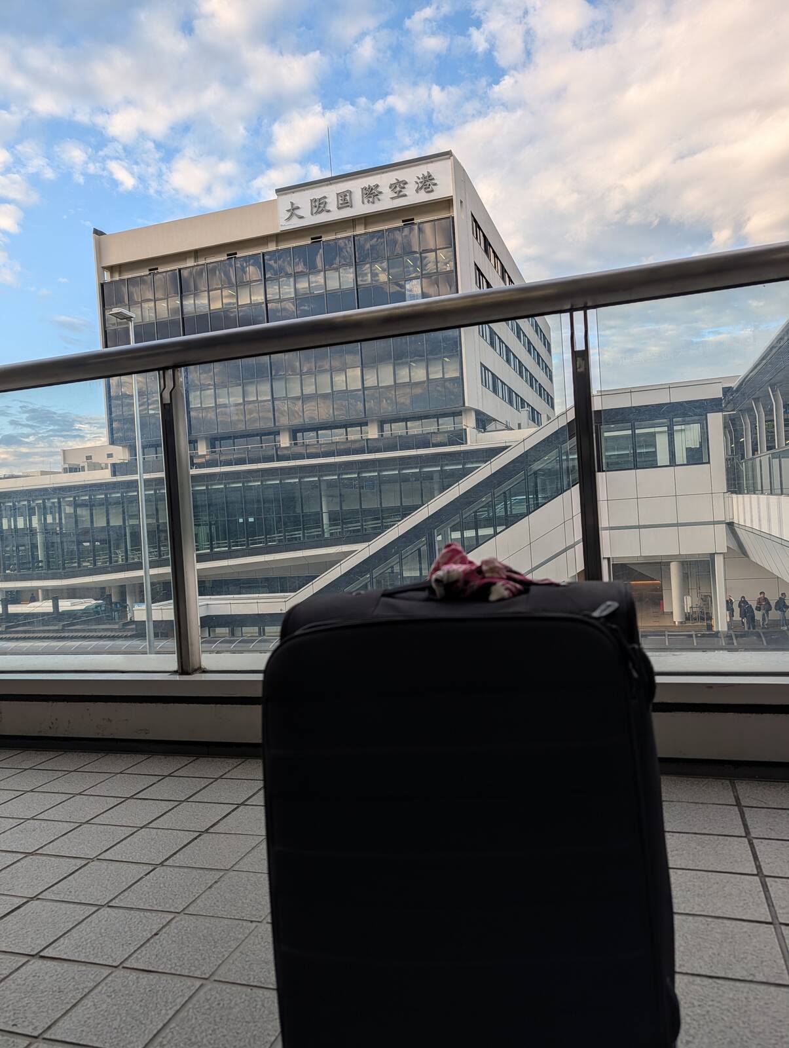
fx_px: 727
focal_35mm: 24
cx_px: 394
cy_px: 524
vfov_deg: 71.5
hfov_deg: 56.9
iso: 22
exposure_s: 1/340
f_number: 1.68
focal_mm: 6.9
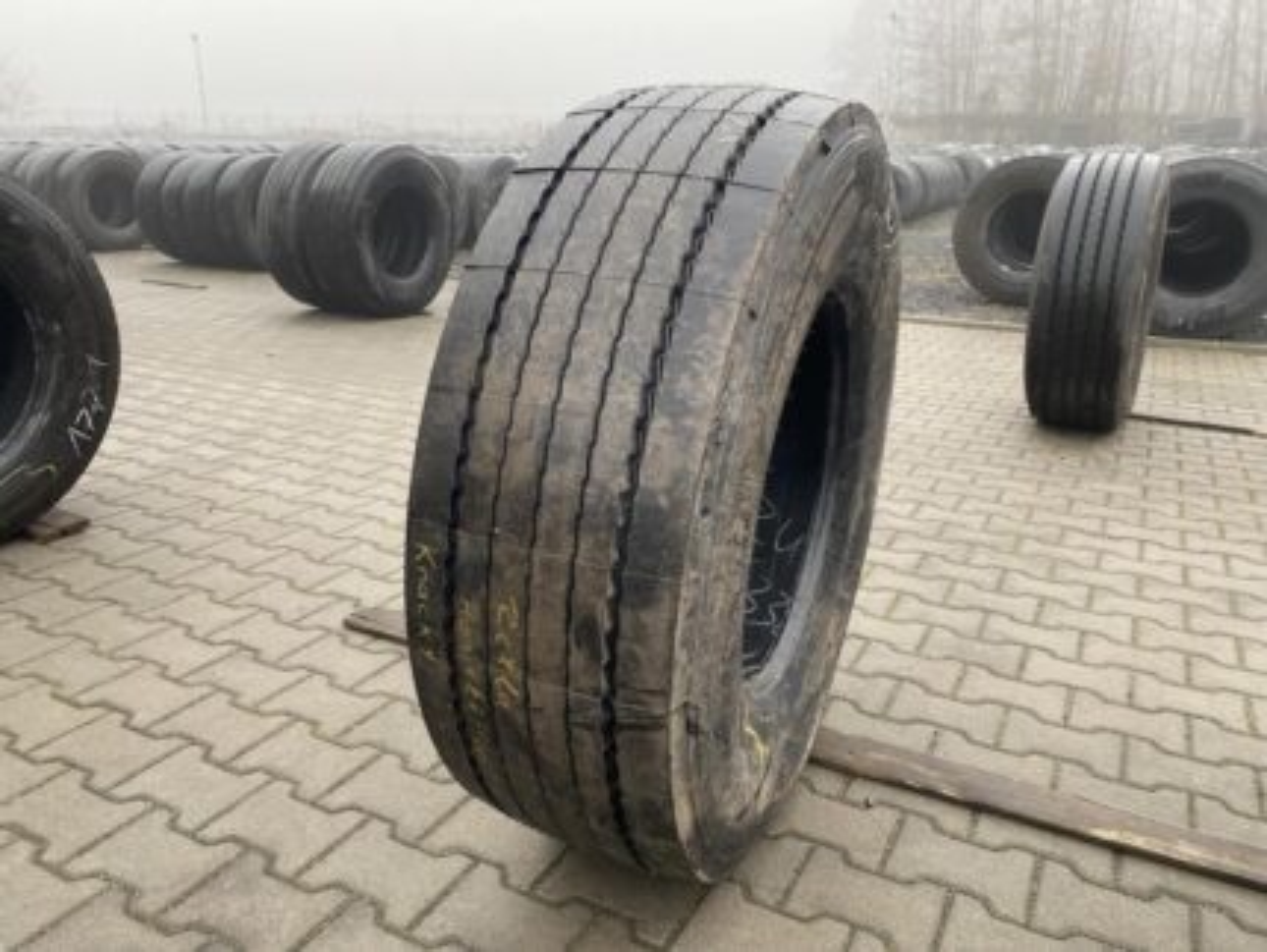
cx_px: 634
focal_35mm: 26
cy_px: 476
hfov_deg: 67.3
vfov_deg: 53.1
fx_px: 952
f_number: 1.8
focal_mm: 4.25
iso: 80
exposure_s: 1/121
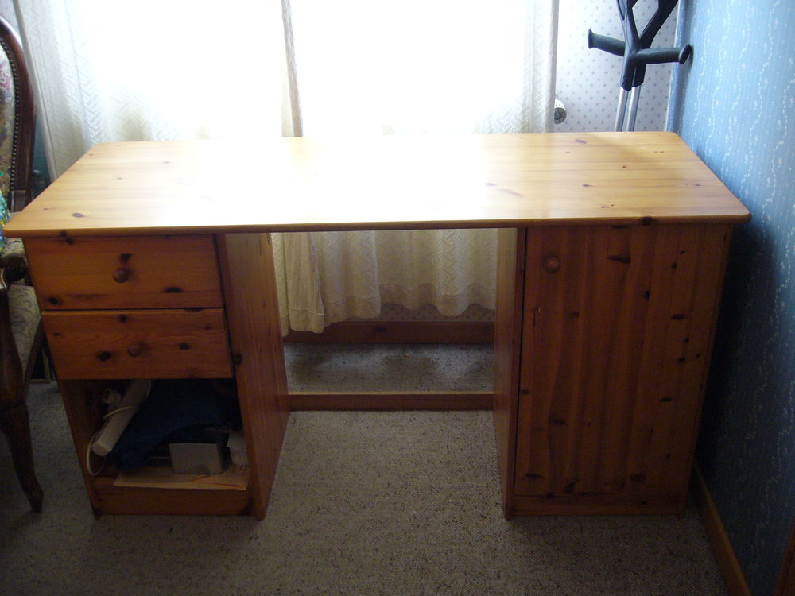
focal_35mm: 35
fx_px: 804
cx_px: 398
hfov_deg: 52.6
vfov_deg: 40.7
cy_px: 298
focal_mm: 5.8
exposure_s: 1/13
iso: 125
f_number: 2.8
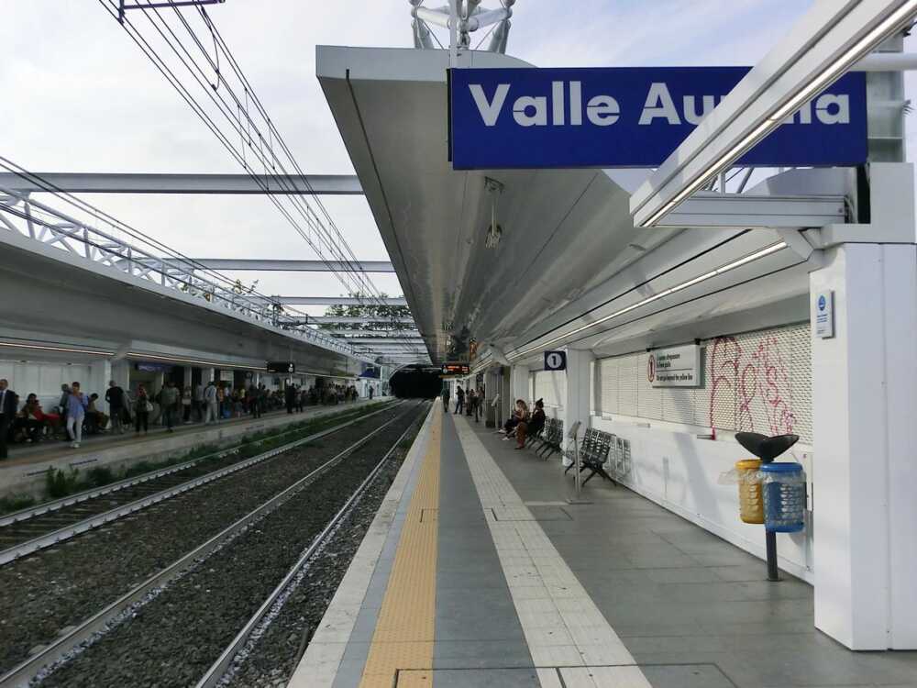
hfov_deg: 50.1
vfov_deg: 38.7
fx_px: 980
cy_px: 344
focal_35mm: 37
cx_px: 458
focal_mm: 6.61
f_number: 3.9
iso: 80
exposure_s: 1/800
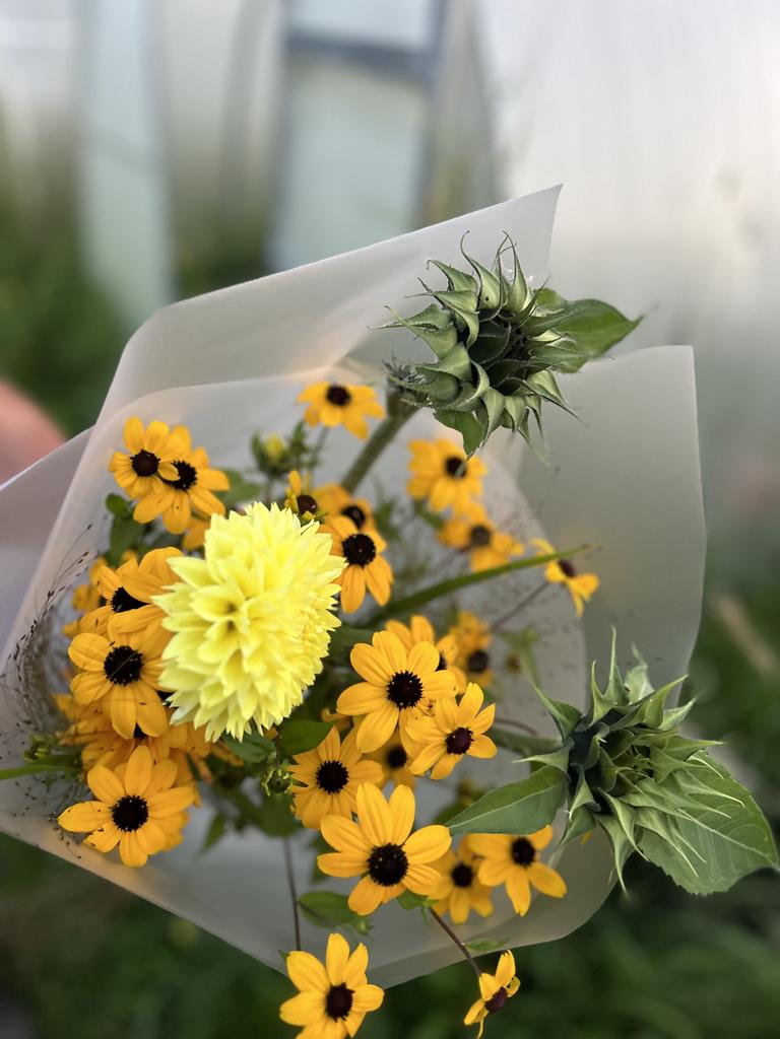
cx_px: 390
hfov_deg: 53.1
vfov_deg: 67.3
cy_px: 520
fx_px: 781
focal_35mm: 26
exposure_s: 1/60
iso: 400
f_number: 1.5
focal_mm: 5.7
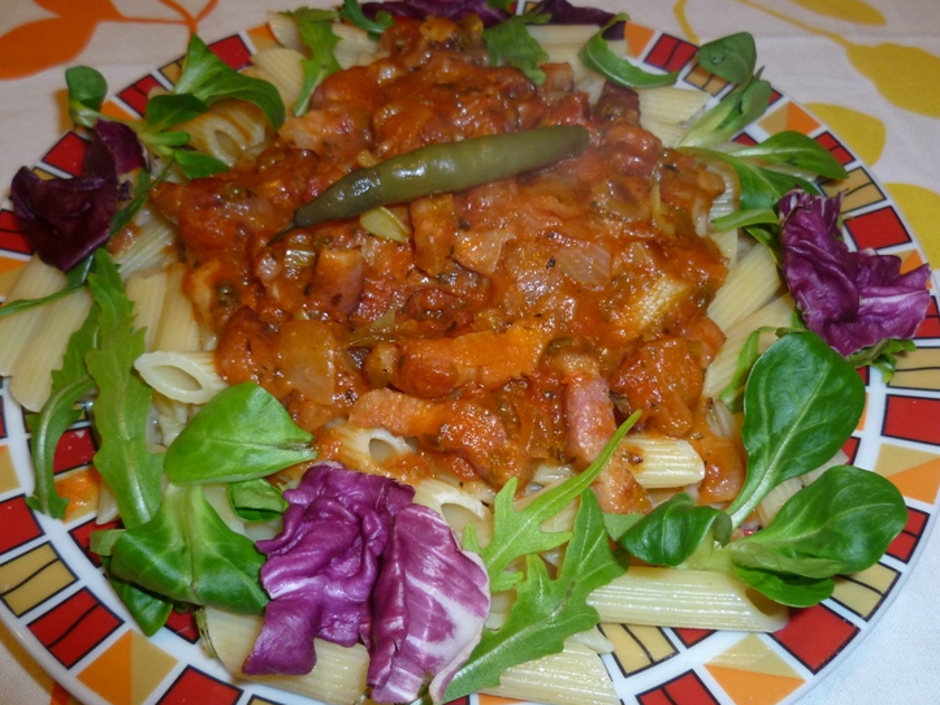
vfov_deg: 45.4
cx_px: 451
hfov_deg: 58.3
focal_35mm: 31
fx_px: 842
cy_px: 352
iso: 160
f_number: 2.8
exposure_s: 1/30
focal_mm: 5
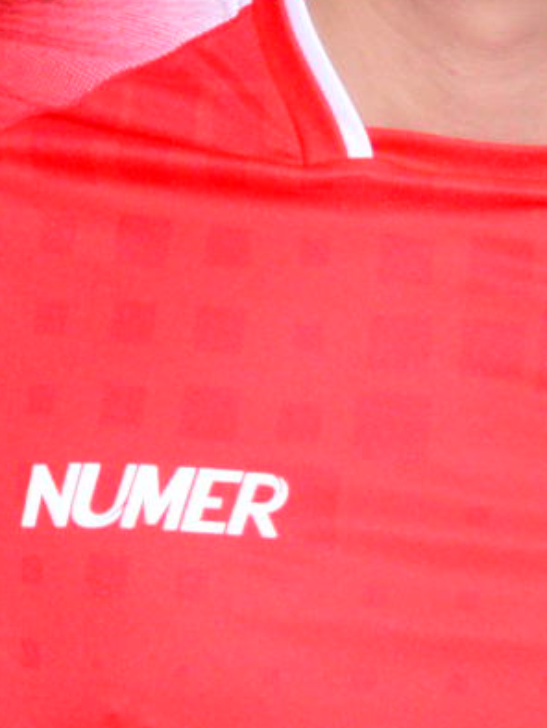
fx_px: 5409
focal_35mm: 257
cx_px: 303
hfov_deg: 5.8
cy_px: 379
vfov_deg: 7.7
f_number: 7.1
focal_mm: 35
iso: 2500
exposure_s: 1/60
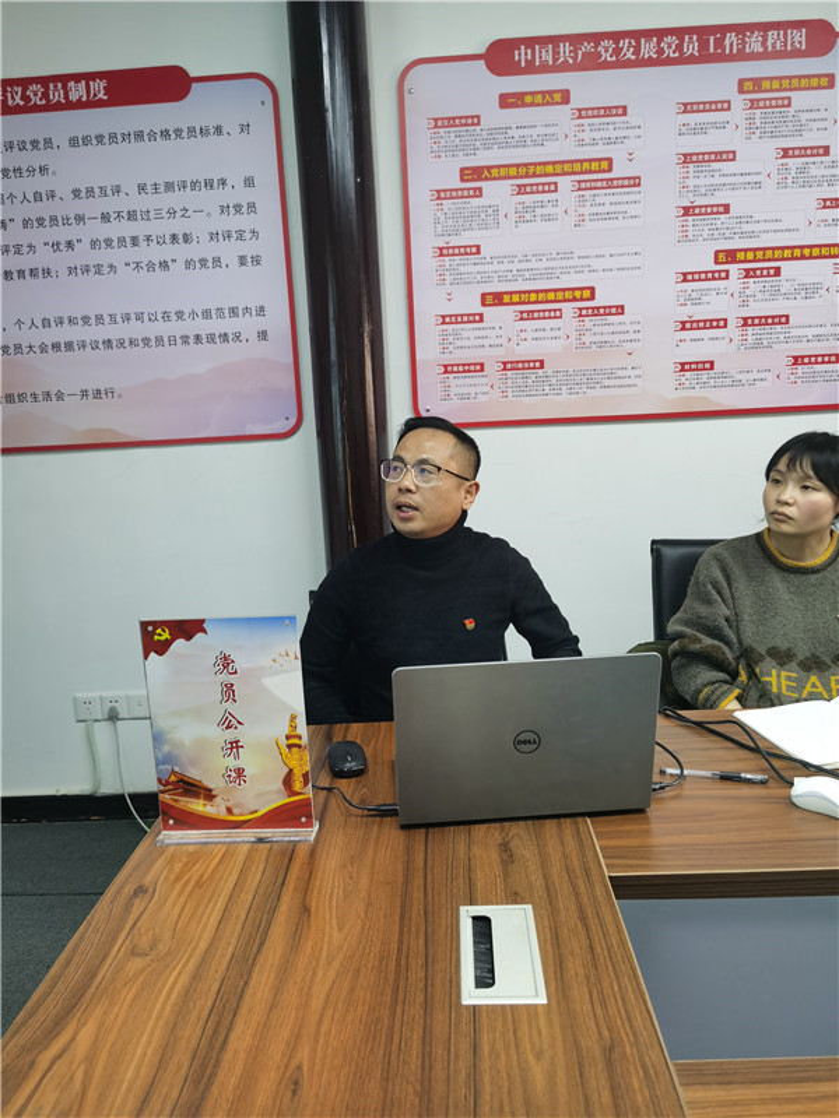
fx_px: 873
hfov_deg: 51.4
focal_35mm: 27
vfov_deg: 65.3
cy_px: 559
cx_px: 420
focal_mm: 5.56
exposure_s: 1/50
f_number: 1.6
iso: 160
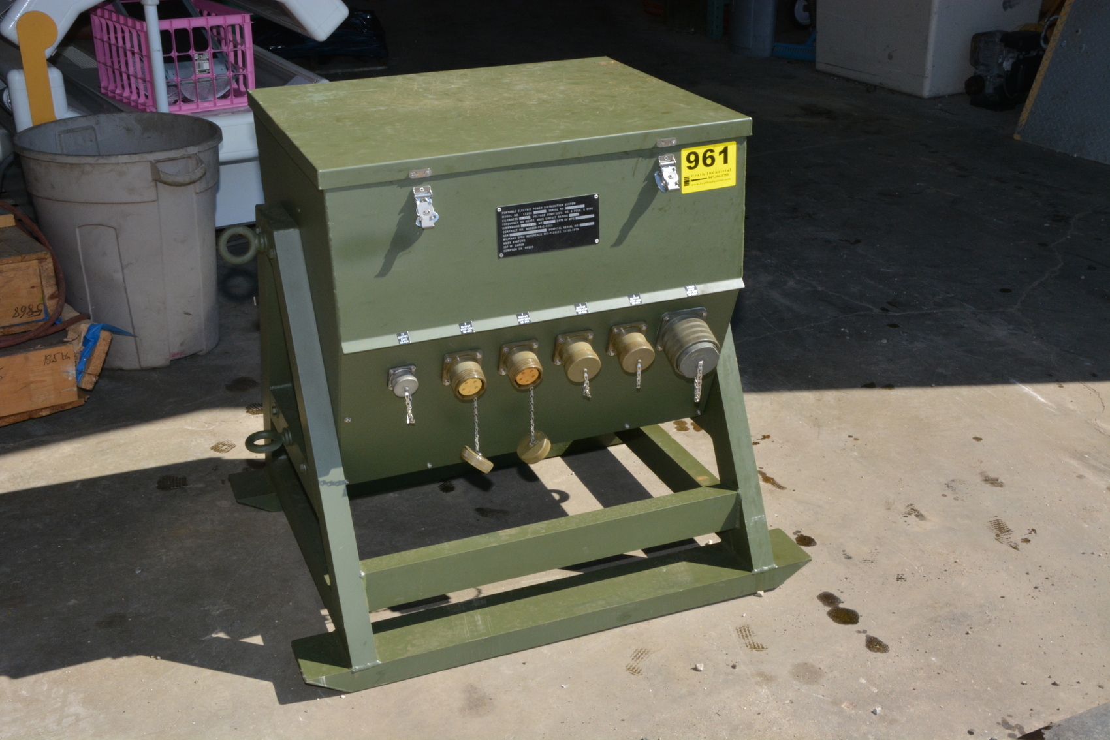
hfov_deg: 43.6
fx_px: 1388
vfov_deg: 29.9
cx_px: 555
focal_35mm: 45
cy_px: 370
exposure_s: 1/200
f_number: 25
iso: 800
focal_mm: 30
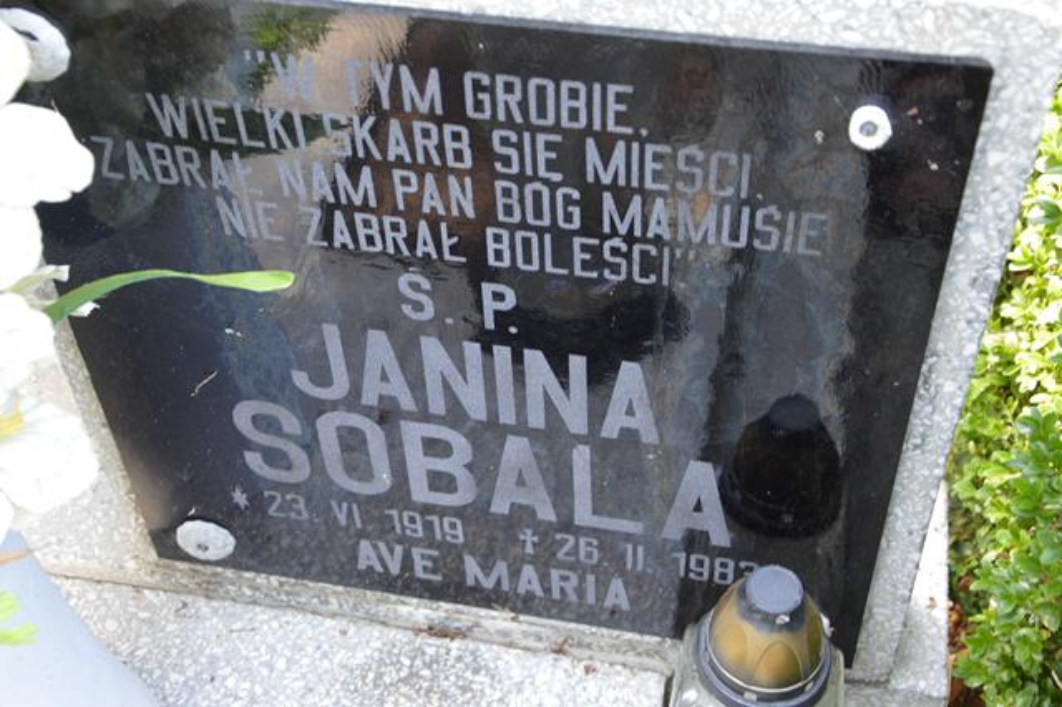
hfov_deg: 38.9
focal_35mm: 51
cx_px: 531
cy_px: 354
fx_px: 1504
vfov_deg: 26.5
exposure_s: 1/40
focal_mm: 34
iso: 400
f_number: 4.2
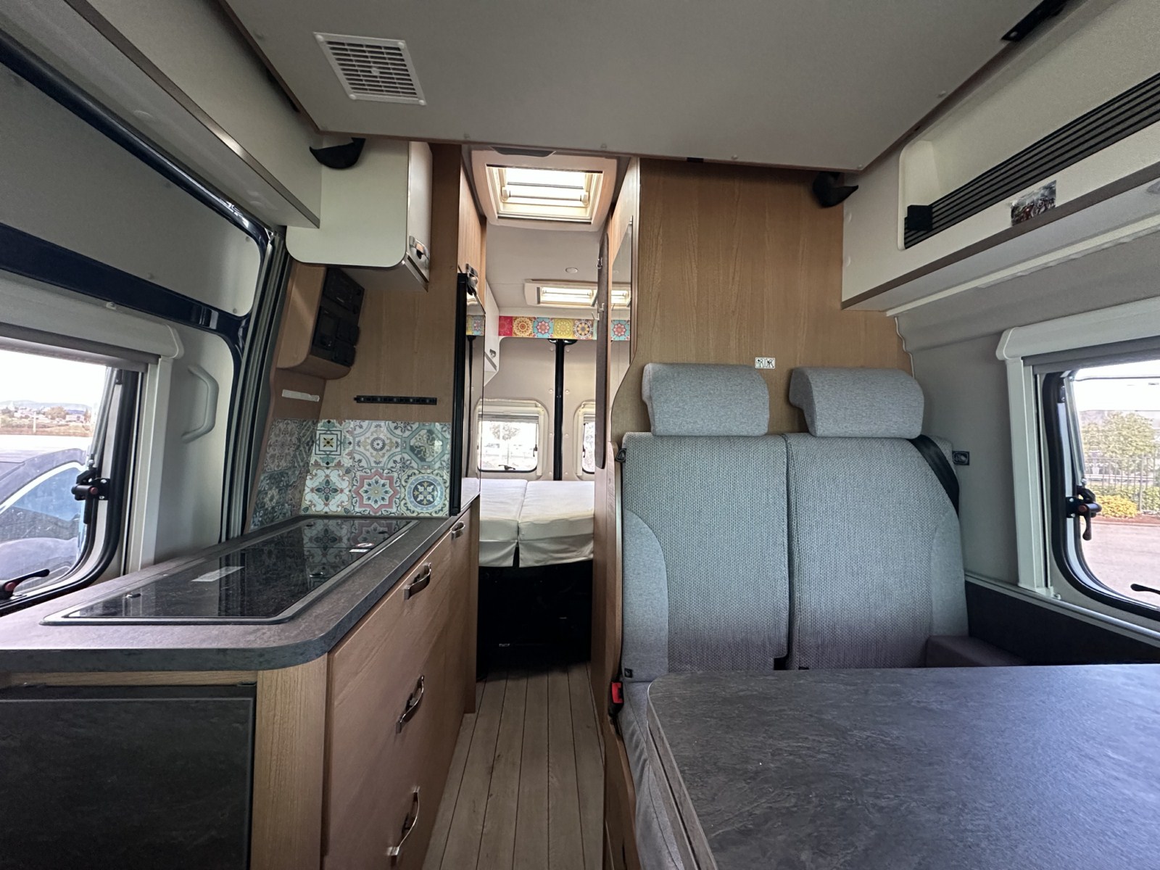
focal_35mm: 14
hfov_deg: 102.1
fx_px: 469
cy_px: 435
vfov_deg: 85.7
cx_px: 580
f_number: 2.2
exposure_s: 1/60
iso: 640
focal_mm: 2.22
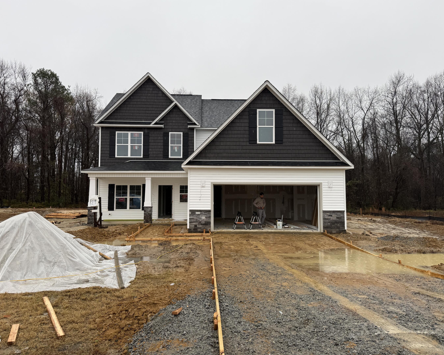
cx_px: 218
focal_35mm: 26
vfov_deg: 54.9
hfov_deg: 66.0
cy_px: 171
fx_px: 342
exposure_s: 1/665
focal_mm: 6.76
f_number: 1.78
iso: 80
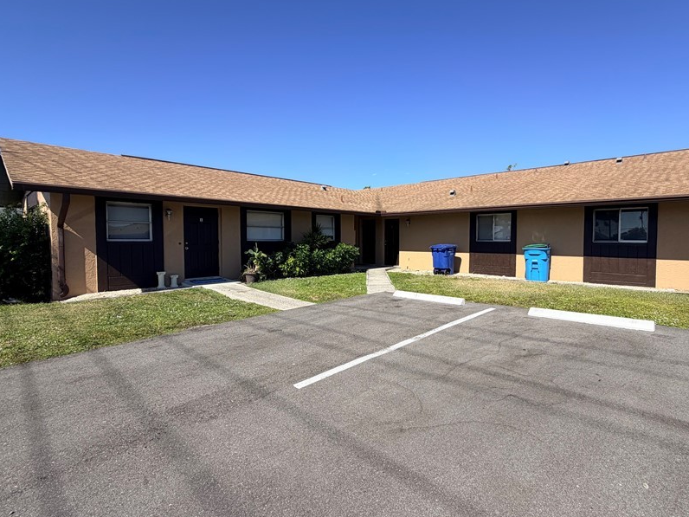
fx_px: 358
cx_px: 411
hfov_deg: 86.7
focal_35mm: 18
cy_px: 252
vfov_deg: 71.6
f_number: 2.2
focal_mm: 2.22
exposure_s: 1/770
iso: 25
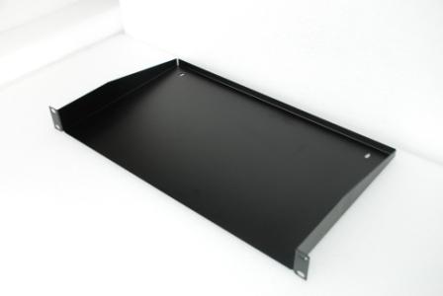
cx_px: 222
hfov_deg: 46.3
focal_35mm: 42
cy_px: 148
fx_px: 518
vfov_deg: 32.0
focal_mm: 28
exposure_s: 1/25
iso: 500
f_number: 4.5
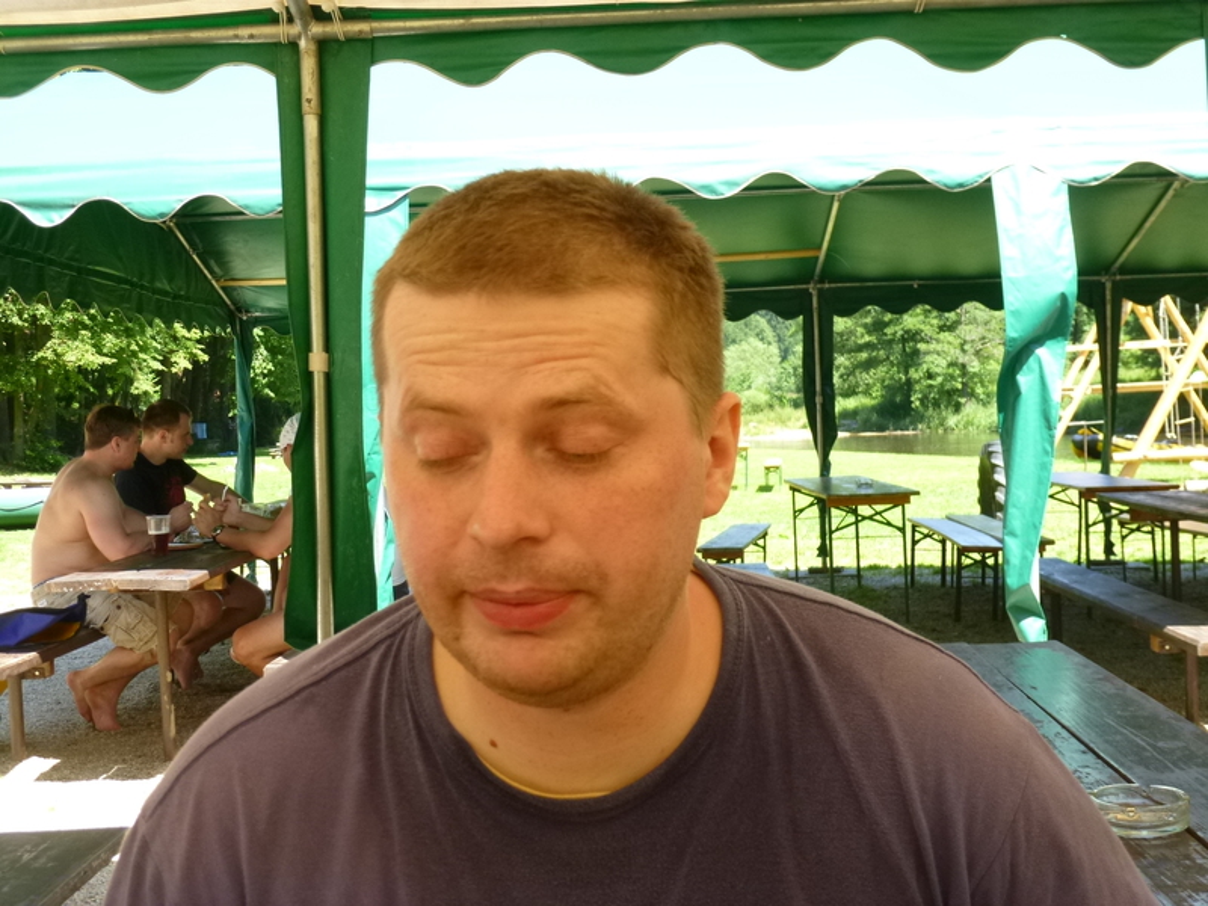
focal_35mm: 41
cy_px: 453
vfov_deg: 35.1
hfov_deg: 45.8
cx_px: 604
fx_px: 1431
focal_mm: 7.4
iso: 200
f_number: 3.8
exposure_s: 1/200
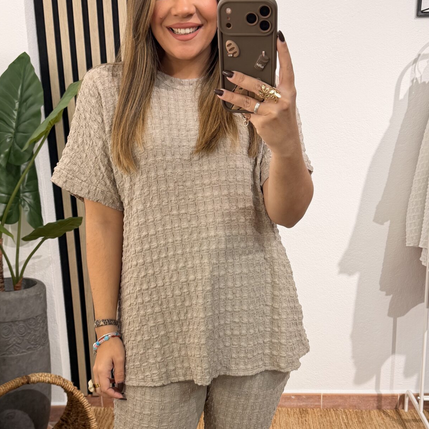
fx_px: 631
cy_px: 283
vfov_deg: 37.2
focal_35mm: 45
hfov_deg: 37.5
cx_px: 202
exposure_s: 1/100
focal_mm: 6.76
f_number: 1.78
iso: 64
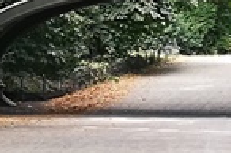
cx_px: 6
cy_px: -52
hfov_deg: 7.8
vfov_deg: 5.2
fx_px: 1679
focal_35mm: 262
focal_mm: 4.5
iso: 64
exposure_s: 1/60
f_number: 2.2
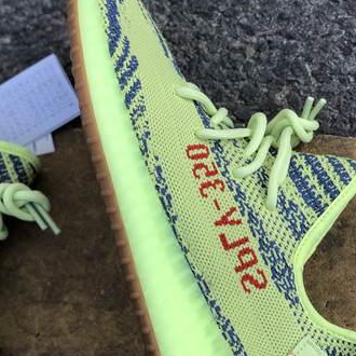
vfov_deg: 16.9
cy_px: 218
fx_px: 1198
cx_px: 72
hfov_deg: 16.8
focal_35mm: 103
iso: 16
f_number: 2.4
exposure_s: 1/174
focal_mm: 6
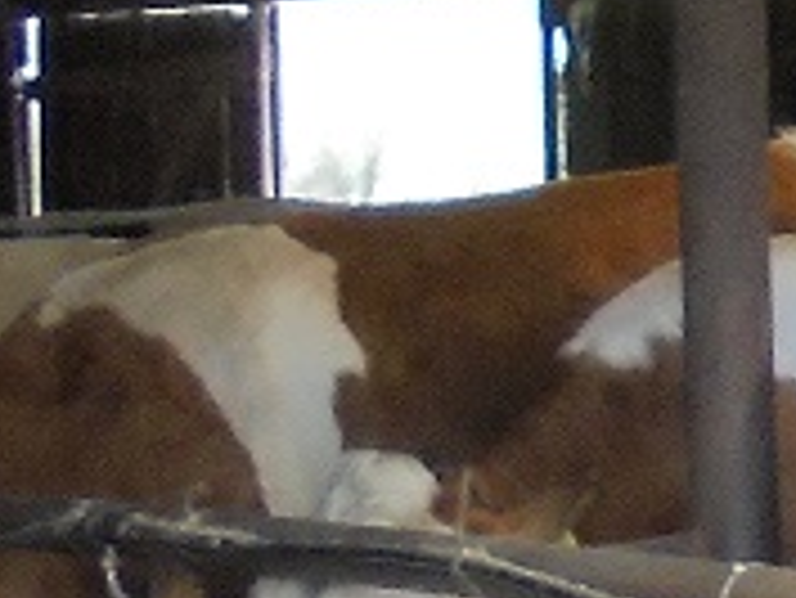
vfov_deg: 7.9
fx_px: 4349
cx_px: 2208
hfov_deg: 8.9
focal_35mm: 189
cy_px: 499
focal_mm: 4.6
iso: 250
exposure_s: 1/30
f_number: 3.5
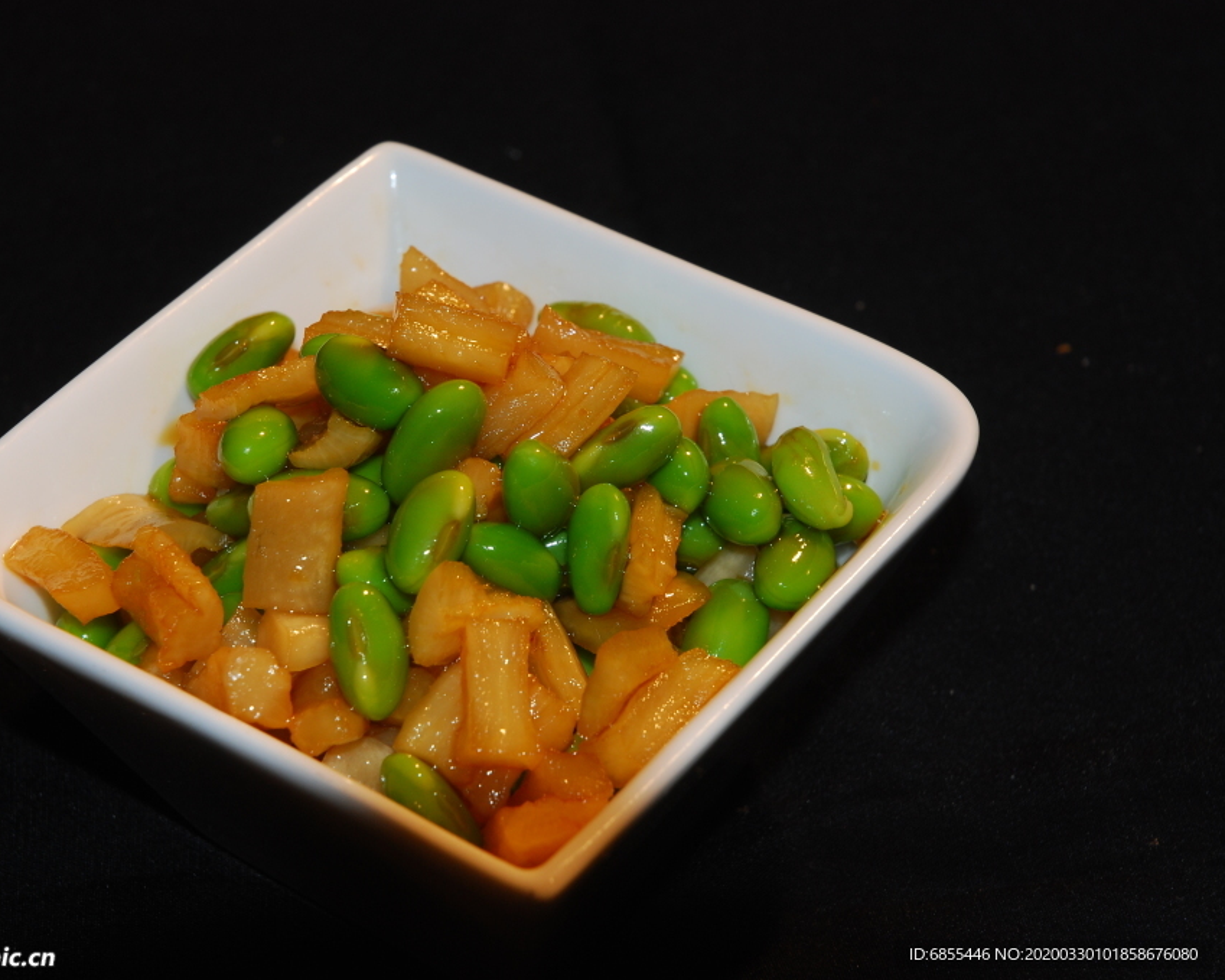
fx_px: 4314
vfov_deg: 13.0
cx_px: 489
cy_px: 489
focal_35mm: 119
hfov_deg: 16.1
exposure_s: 1/60
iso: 200
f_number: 9
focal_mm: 70
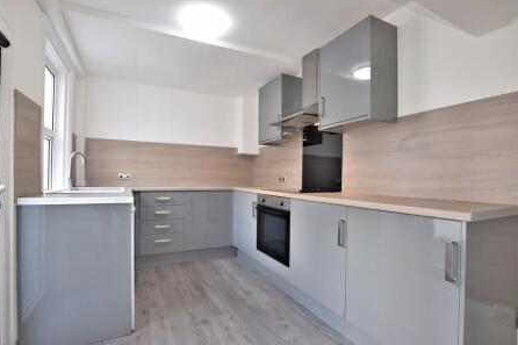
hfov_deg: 96.7
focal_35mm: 16
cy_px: 176
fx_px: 230
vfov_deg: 73.7
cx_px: 245
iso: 160
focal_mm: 10
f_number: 5
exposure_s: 1/15
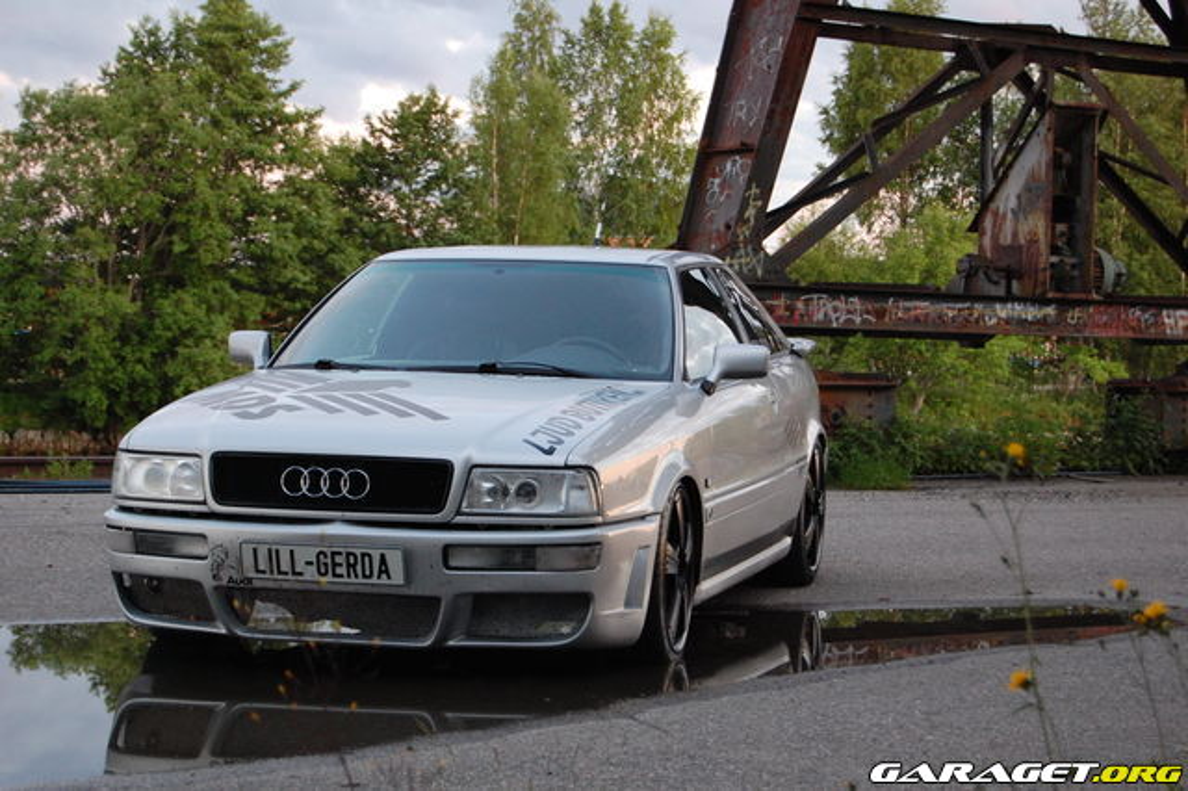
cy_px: 396
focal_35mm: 78
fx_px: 2573
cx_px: 594
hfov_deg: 26.0
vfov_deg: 17.5
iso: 800
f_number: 5.6
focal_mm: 52
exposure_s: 1/15
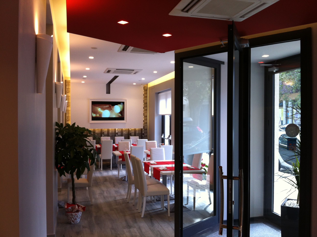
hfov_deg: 52.7
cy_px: 118
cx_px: 158
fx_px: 320
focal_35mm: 35
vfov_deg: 40.6
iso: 80
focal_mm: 3.85
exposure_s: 1/30
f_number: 2.8
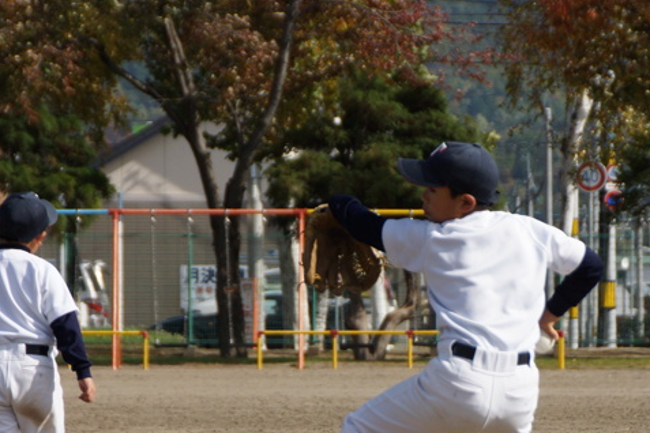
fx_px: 8142
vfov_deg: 3.0
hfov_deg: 4.6
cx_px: 431
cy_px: 283
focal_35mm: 451
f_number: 6.3
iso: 200
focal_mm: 140
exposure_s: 1/1000
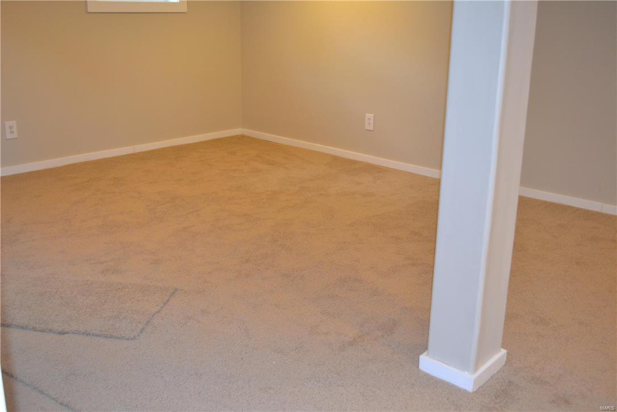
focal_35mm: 36
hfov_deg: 53.1
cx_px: 308
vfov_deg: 36.9
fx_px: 617
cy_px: 206
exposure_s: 1/60
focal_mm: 24
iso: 1100
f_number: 4
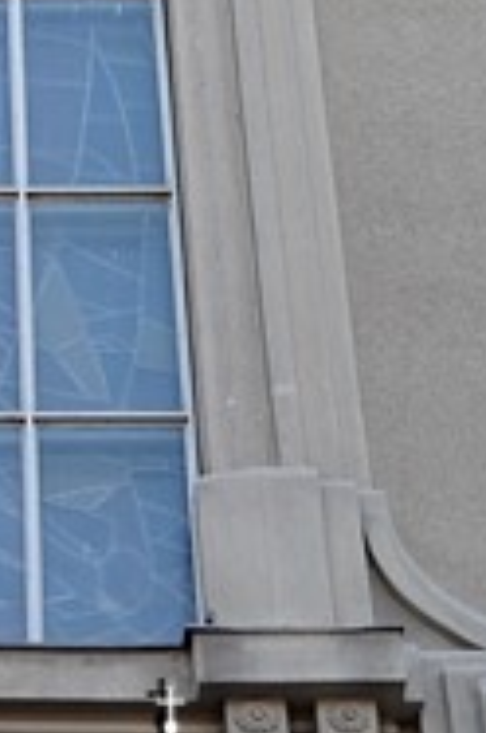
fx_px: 3511
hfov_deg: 7.8
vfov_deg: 10.9
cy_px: -733
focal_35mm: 173
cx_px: -196
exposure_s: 1/250
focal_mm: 21
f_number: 3.8
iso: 100
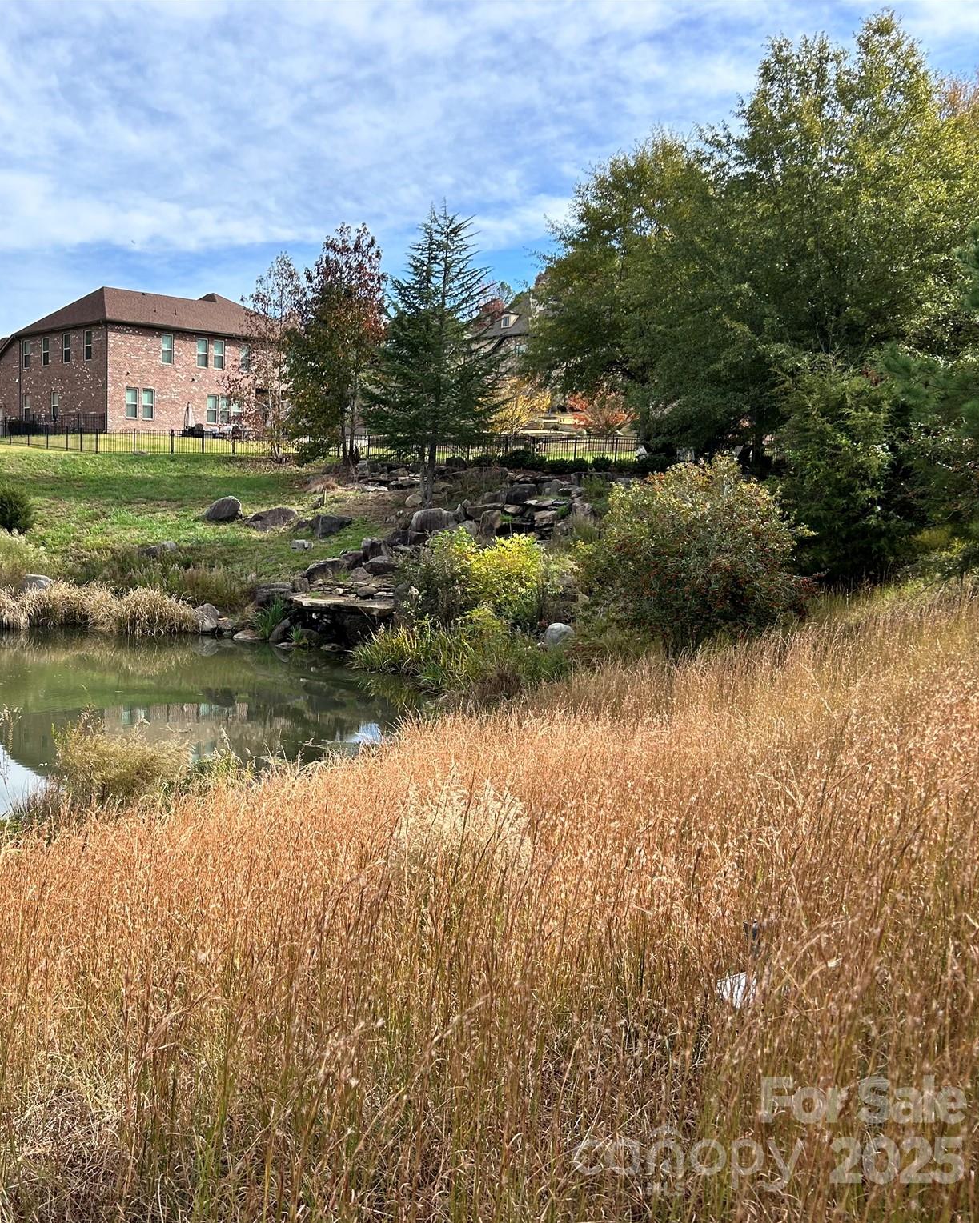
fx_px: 1232
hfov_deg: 41.6
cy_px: 613
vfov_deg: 52.8
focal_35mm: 34
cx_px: 205
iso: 50
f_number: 1.5
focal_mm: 5.7
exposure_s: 1/2299
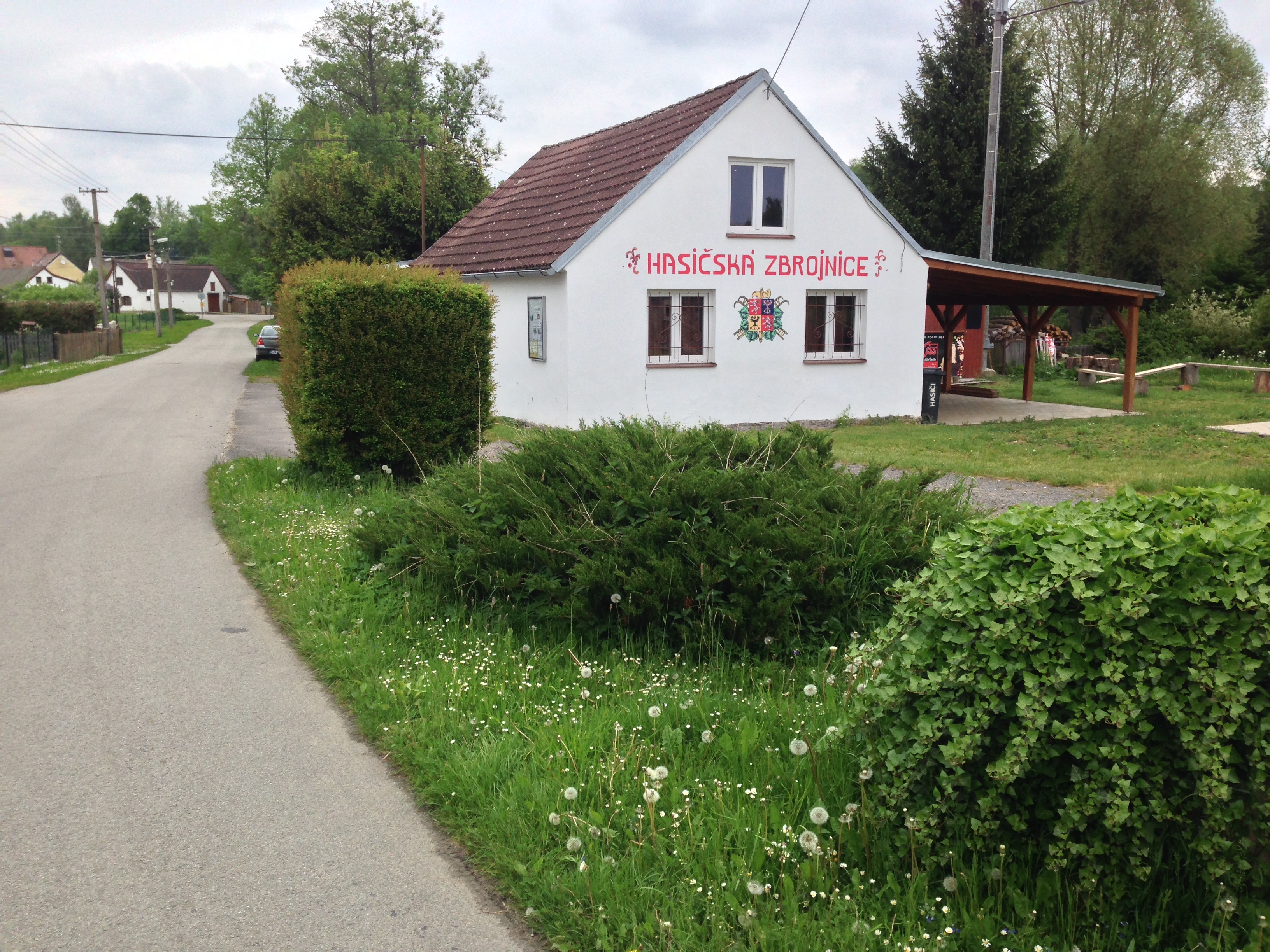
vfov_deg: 42.9
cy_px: 476
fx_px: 1211
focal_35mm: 33
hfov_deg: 55.4
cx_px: 635
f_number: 2.4
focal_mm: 4.12
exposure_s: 1/357
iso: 50
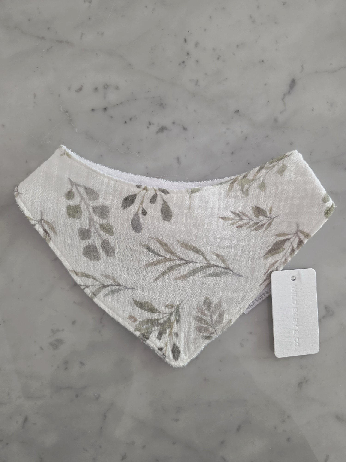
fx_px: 307
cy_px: 231
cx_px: 173
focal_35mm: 23
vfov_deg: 73.9
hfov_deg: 58.9
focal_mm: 6.3
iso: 400
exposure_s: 1/66.2
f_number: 1.7
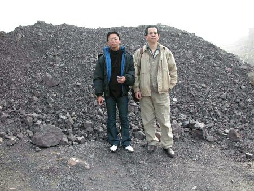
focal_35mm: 34
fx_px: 250
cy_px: 96
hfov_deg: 53.9
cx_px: 127
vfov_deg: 41.8
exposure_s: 1/114
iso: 100
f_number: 4.5
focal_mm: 8.9
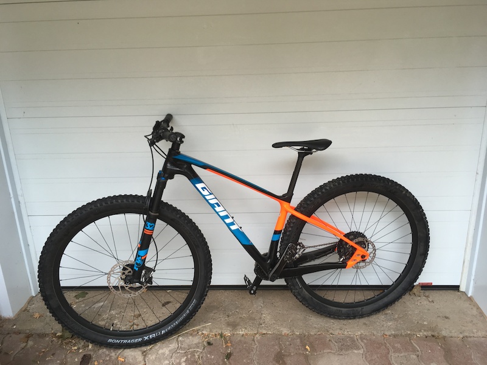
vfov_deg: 48.2
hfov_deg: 61.7
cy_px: 182
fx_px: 408
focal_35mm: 29
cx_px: 244
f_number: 2.2
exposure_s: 1/120
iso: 40
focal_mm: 4.15
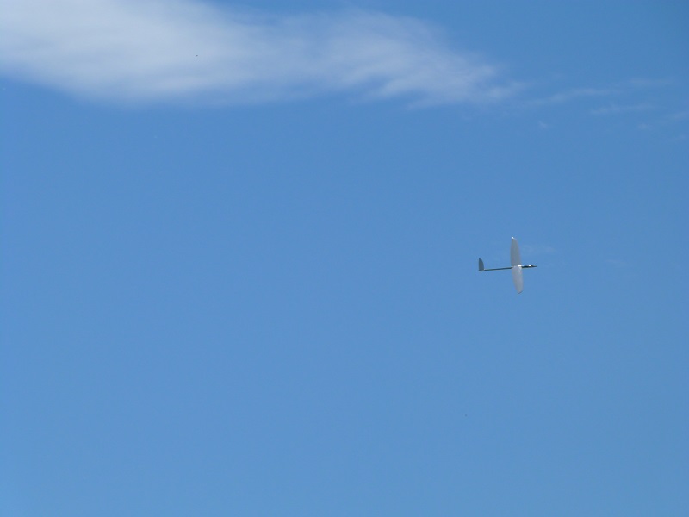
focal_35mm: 241
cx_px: 344
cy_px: 258
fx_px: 4797
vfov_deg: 6.2
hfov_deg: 8.2
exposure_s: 1/2000
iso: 100
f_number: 5
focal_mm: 43.5
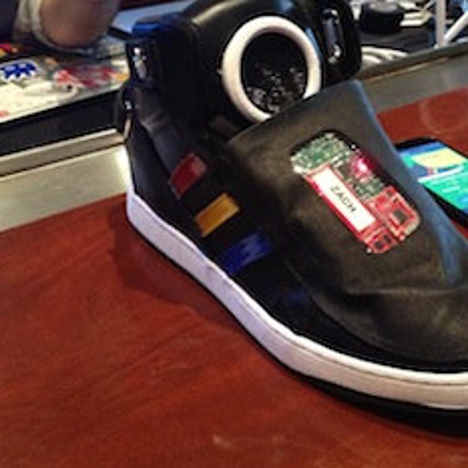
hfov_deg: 32.1
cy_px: 201
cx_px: 283
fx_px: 811
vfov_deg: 32.2
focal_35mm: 53
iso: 500
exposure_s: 1/15
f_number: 2.4
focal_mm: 4.28
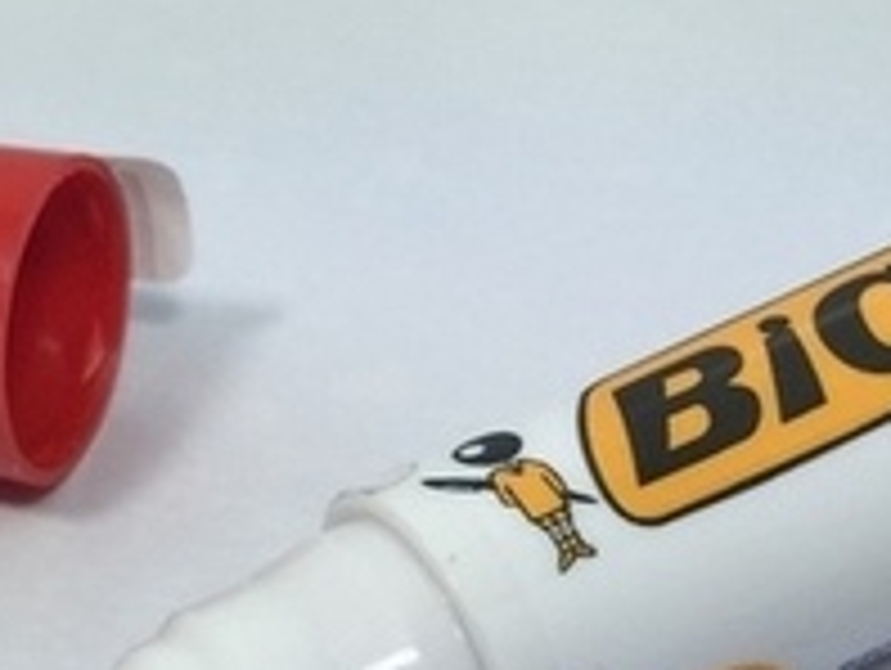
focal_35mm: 94
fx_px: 2422
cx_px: 628
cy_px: 522
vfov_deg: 15.7
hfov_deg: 20.7
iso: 32
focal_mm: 4.15
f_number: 2.2
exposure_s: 1/332
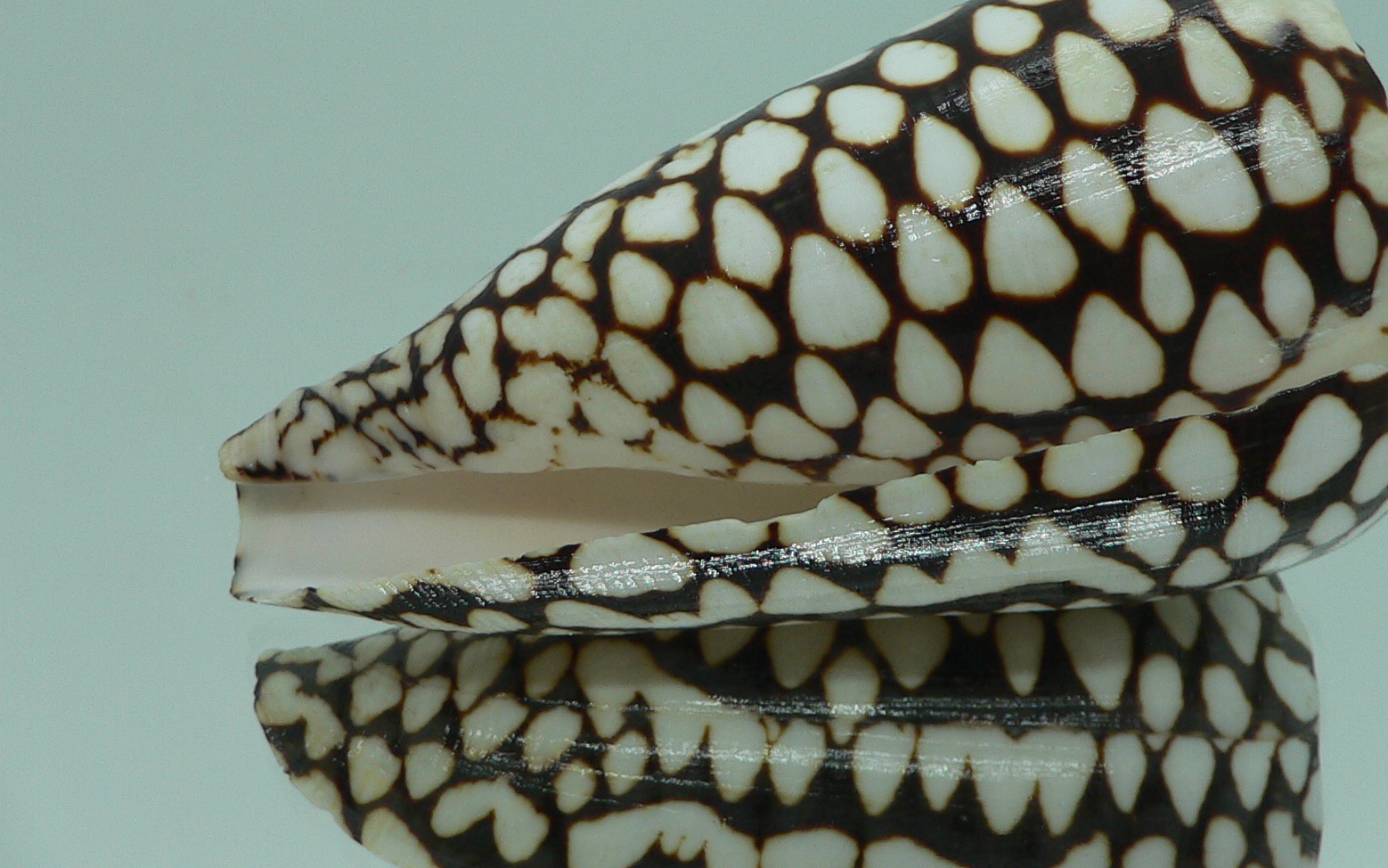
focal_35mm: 48
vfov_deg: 26.8
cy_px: 311
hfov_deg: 41.6
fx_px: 1816
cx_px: 837
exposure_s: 1/60
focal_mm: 4.6
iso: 80
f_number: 2.8
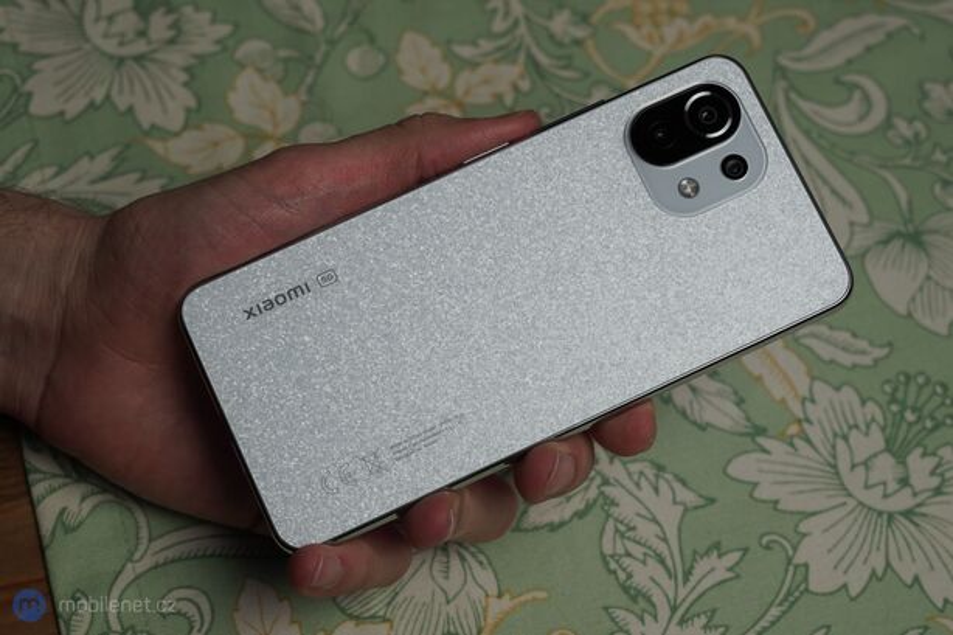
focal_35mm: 51
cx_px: 476
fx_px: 1350
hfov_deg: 38.9
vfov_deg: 26.5
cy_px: 318
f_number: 6.3
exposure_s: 1/160
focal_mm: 51
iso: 320
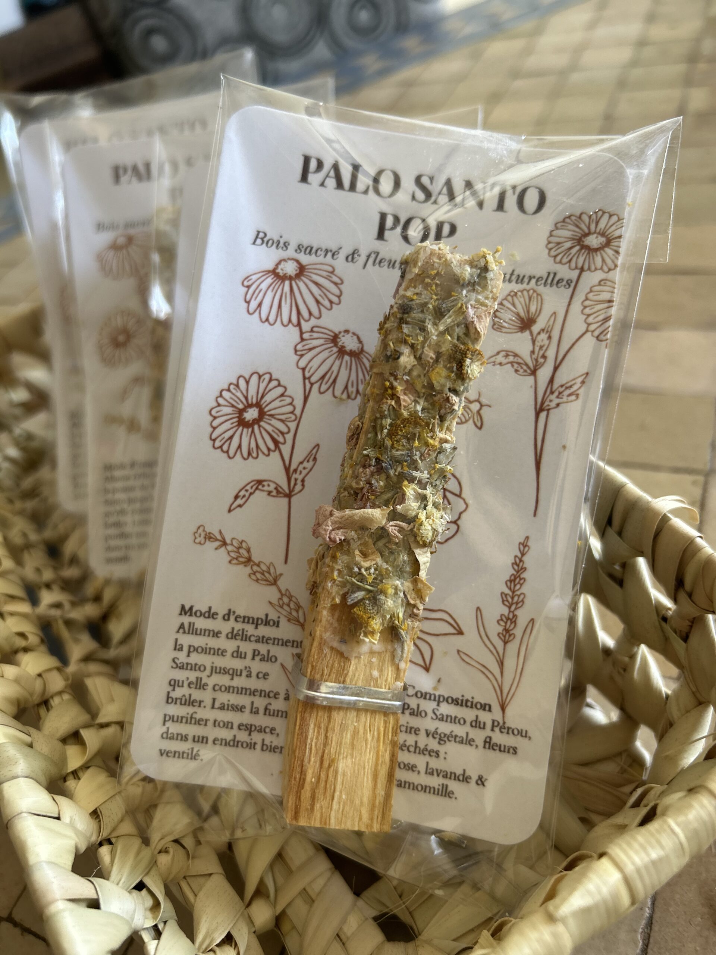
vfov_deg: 67.3
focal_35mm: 26
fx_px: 717
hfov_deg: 53.1
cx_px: 358
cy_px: 478
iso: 64
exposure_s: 1/121
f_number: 1.5
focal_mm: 5.7
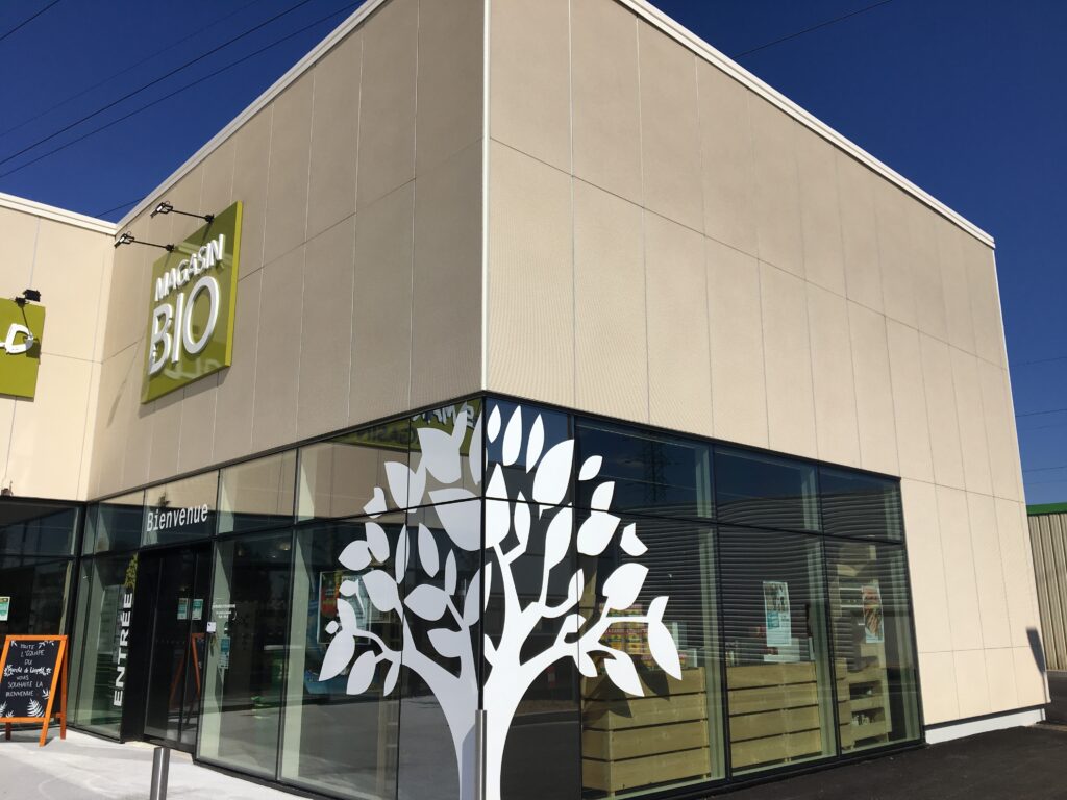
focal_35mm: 29
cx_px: 534
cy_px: 400
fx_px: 894
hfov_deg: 61.7
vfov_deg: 48.2
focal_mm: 4.15
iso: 25
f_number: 2.2
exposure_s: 1/3344
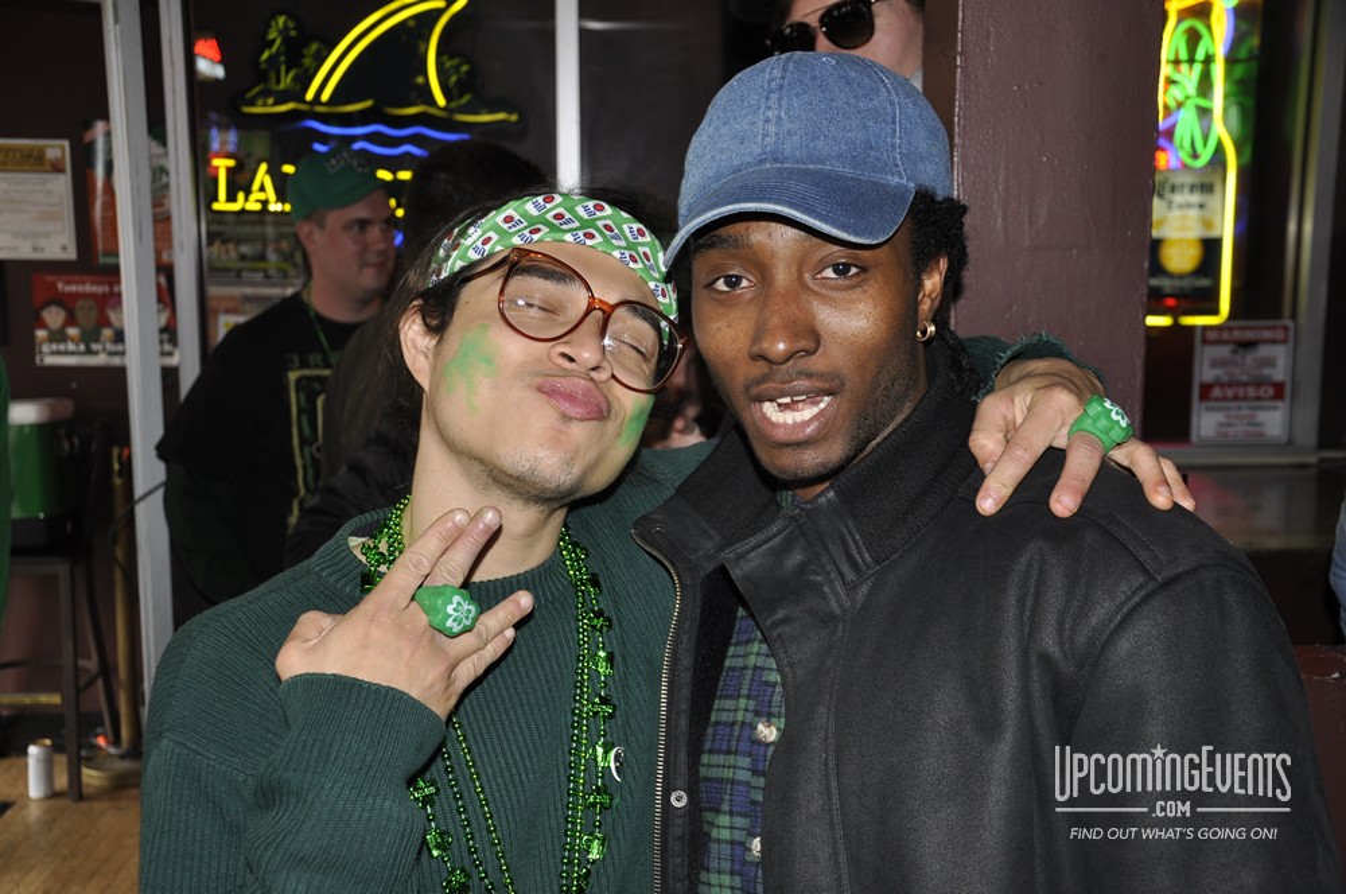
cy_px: 447
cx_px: 673
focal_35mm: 42
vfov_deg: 31.8
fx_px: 1568
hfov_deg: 46.5
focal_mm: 28
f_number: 4
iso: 400
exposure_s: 1/60
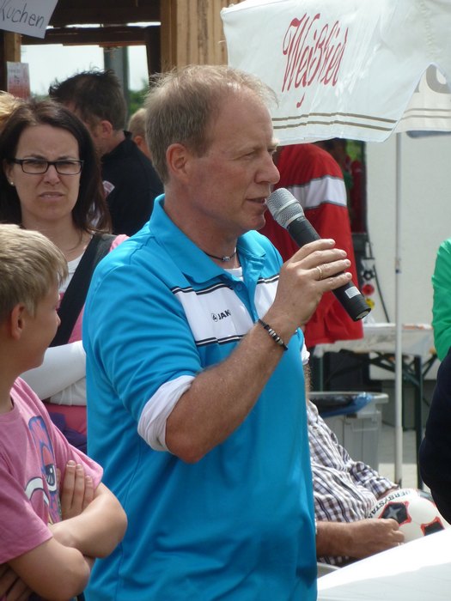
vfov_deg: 6.6
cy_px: 300
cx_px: 226
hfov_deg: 5.0
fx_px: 5211
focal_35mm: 300
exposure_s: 1/500
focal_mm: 49.2
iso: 160
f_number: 4.9
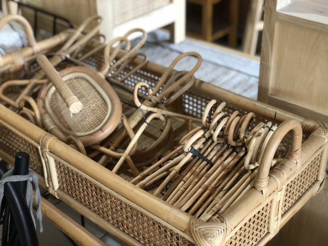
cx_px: 164
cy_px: 123
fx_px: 493
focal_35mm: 52
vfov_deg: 28.0
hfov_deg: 36.8
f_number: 2.4
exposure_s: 1/20
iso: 160
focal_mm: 6
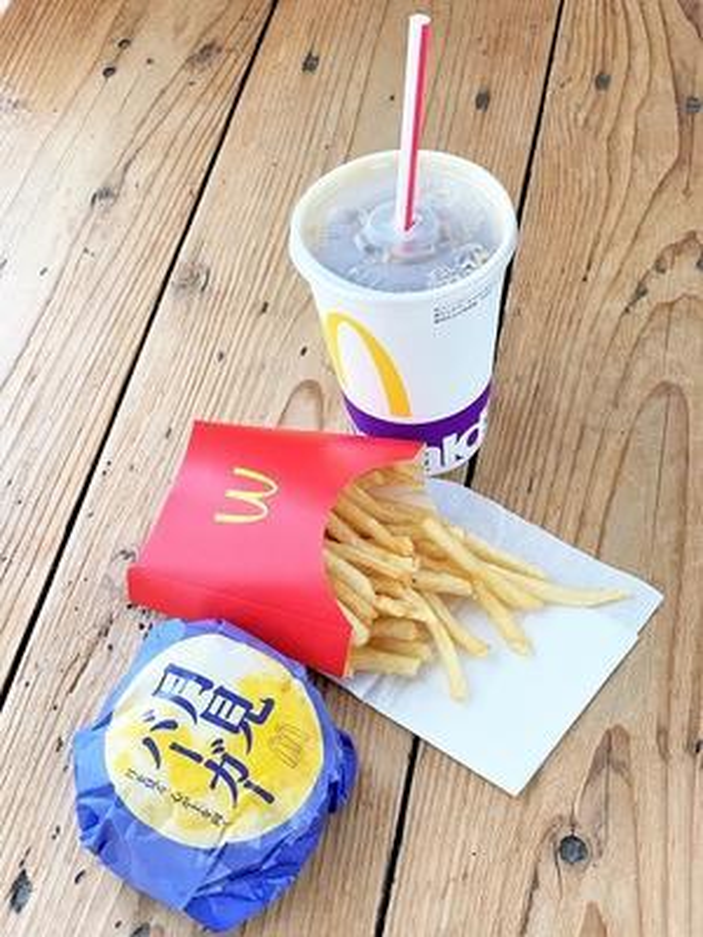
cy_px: 468
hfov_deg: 28.0
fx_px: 1408
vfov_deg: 36.8
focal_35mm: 52
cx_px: 352
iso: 200
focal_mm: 6
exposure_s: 1/60
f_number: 2.4
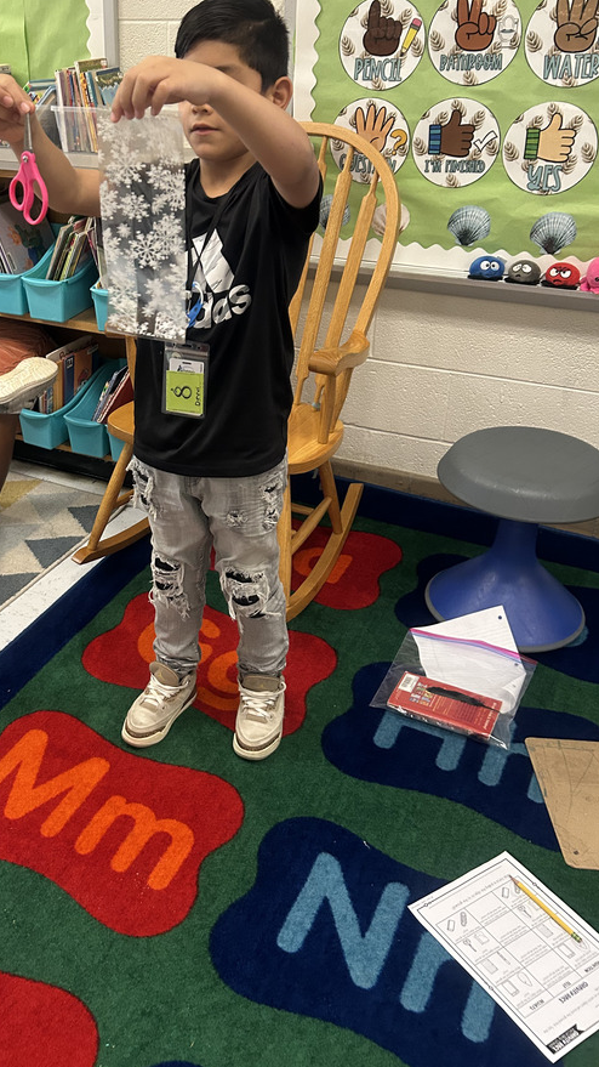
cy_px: 483
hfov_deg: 34.9
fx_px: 932
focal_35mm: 33
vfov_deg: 59.4
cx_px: 156
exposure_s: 1/60
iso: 400
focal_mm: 5.7
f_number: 1.5
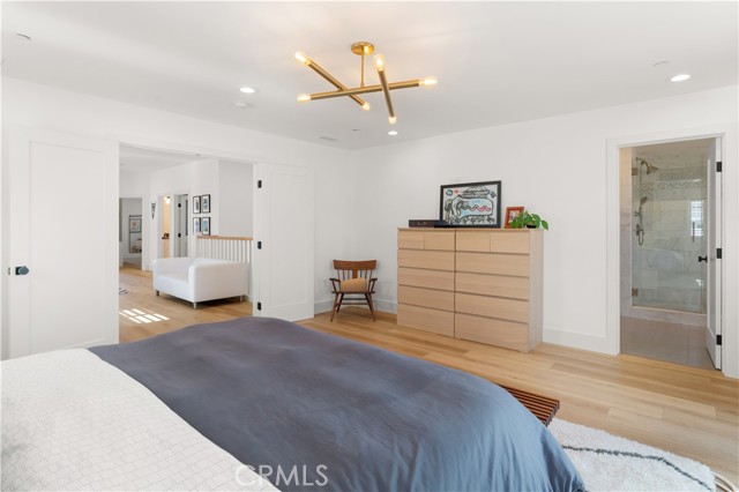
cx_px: 370
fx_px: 349
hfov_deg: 93.3
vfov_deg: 70.4
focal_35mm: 17
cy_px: 246
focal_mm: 17
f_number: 9
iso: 640
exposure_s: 1/15
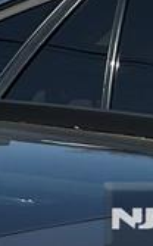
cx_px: -500
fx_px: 2087
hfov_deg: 3.9
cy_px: -312
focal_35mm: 312
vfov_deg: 6.5
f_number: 1.78
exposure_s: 1/4785
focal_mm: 6.86
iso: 64
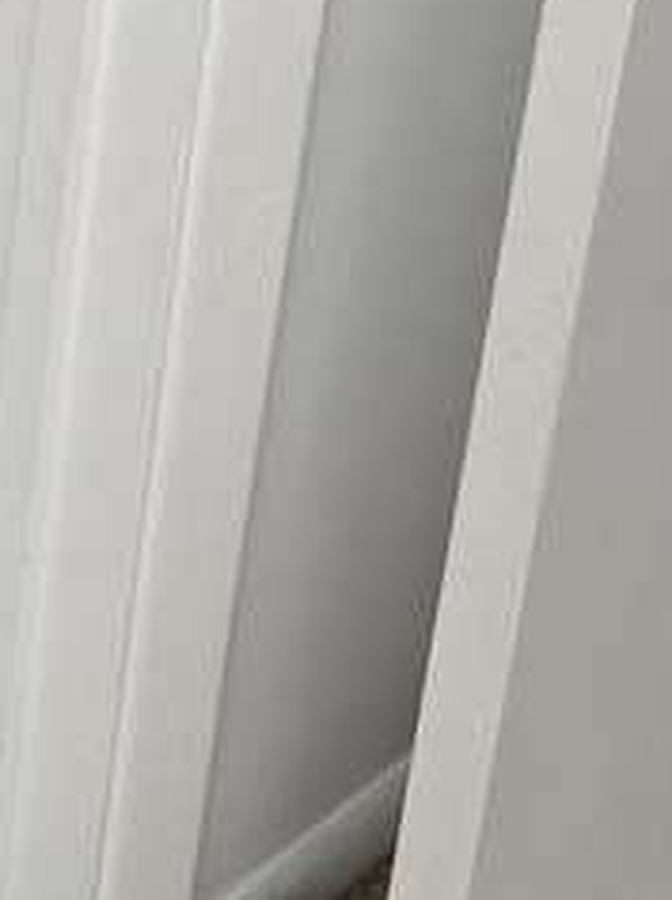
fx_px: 2725
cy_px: -741
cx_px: -604
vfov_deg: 15.8
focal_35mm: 105
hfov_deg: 12.6
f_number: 1.7
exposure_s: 1/120
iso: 250
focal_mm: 6.3
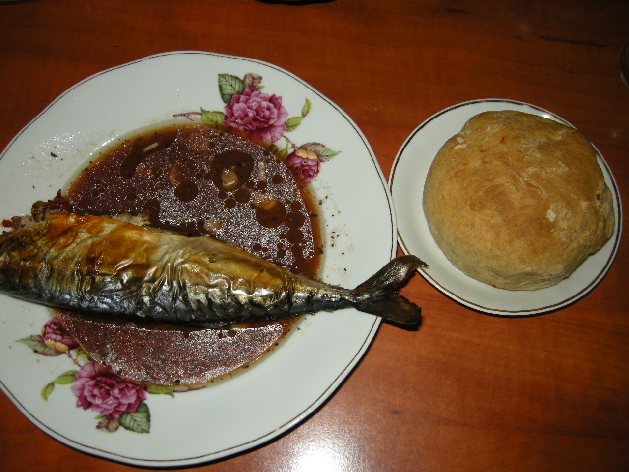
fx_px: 636
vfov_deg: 40.7
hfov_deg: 52.6
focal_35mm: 35
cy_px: 236
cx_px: 314
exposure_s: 1/60
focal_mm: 7.5
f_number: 2.7
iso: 64
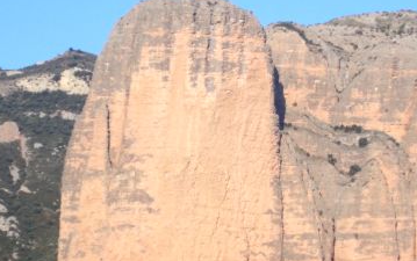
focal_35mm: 177
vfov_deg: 7.4
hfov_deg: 11.8
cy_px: 167
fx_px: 2013
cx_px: 251
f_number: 5.8
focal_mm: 13.5
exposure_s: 1/250
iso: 64
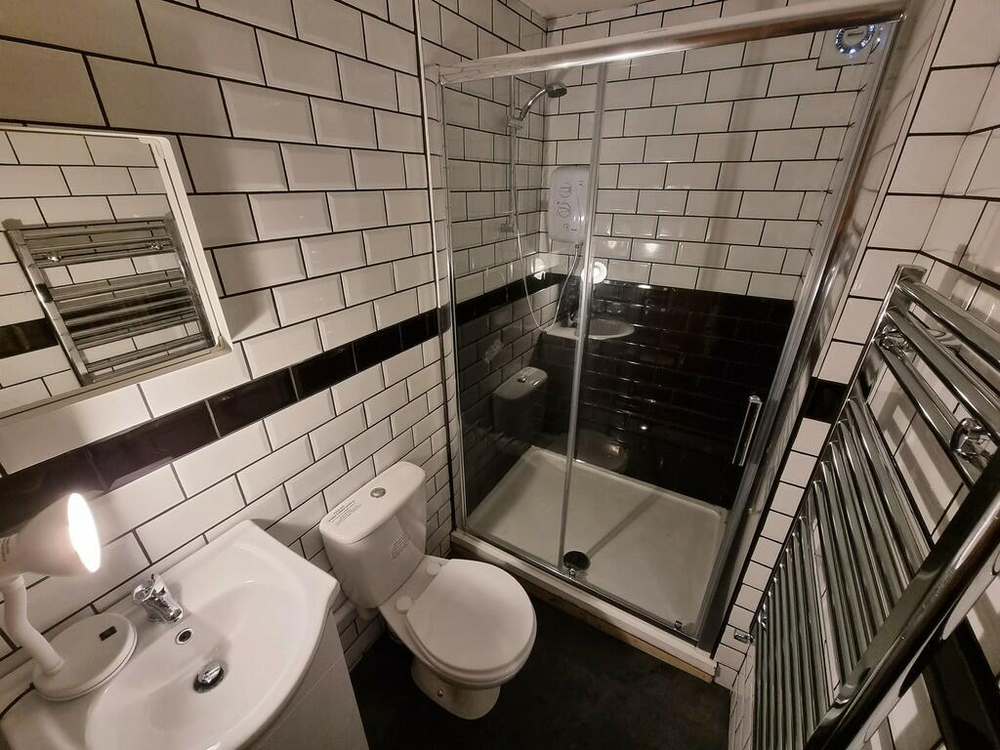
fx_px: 376
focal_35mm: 13
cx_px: 500
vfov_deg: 89.9
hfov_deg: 106.2
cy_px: 375
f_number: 2.2
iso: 320
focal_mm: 2.2
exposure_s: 1/50
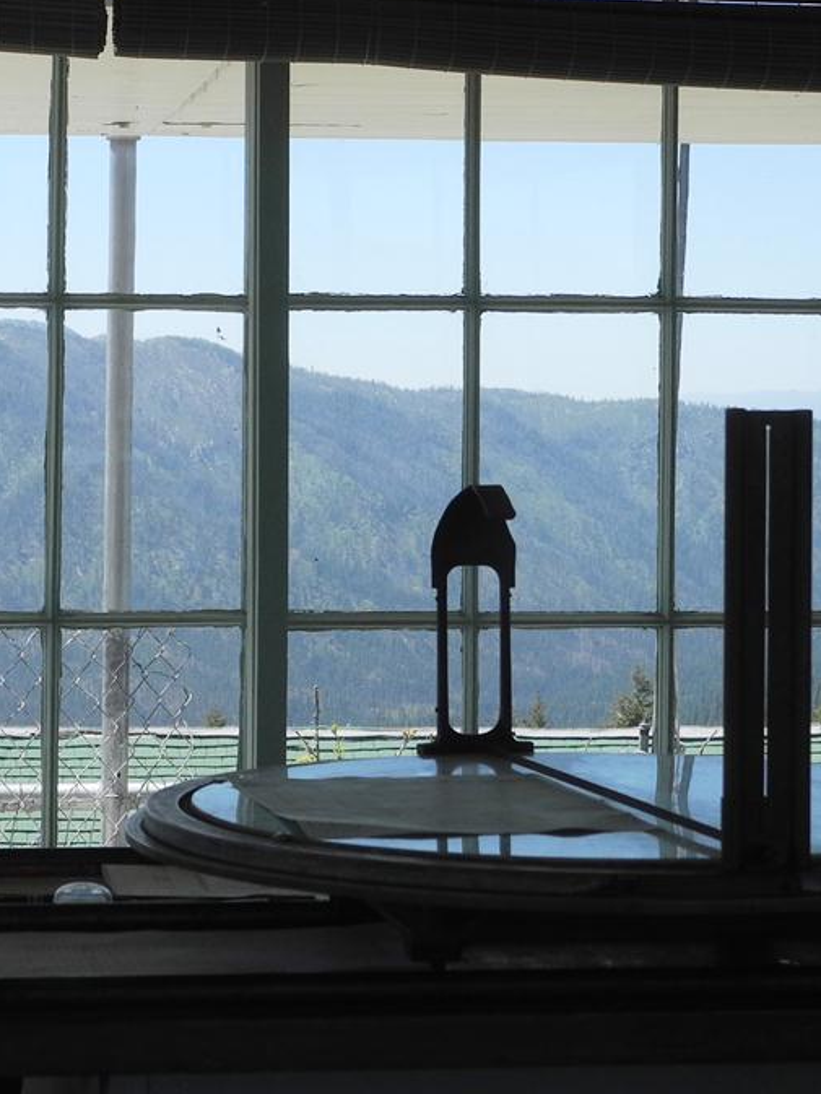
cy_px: 489
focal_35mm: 107
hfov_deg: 13.8
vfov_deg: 18.4
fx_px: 3383
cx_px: 202
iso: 100
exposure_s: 1/862
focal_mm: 10.7
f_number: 3.5
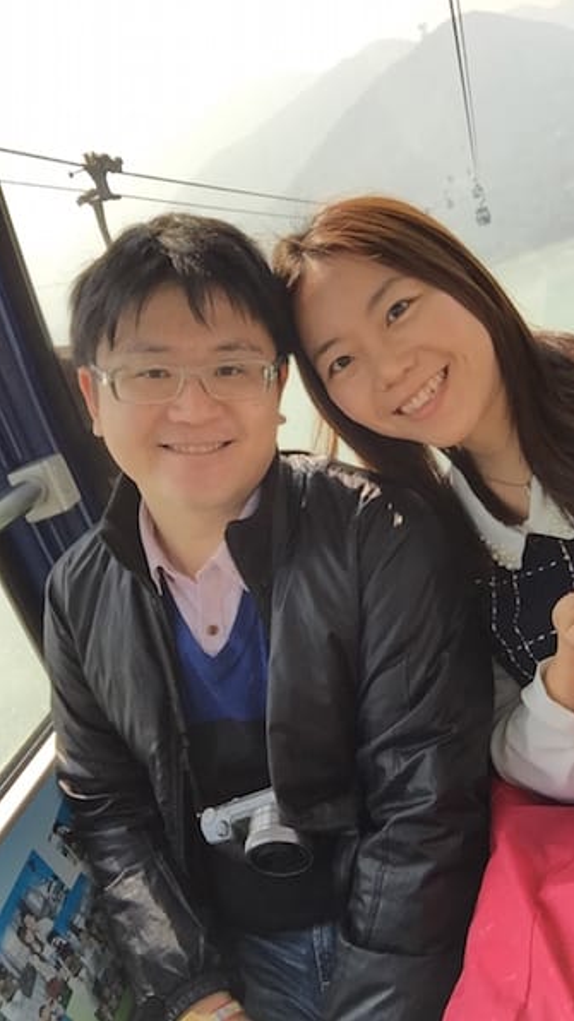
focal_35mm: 34
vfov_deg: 58.0
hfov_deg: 34.6
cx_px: 274
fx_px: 920
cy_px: 509
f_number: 2.2
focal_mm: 2.65
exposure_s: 1/233
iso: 32
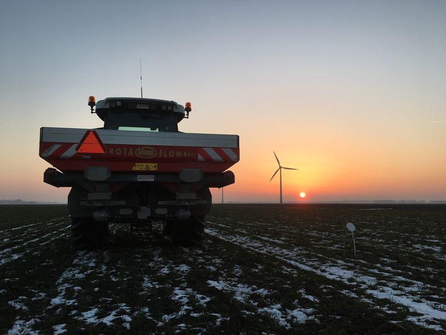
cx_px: 223
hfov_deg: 61.7
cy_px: 168
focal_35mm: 29
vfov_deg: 48.2
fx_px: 374
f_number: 2.2
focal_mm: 4.15
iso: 25
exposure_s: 1/299
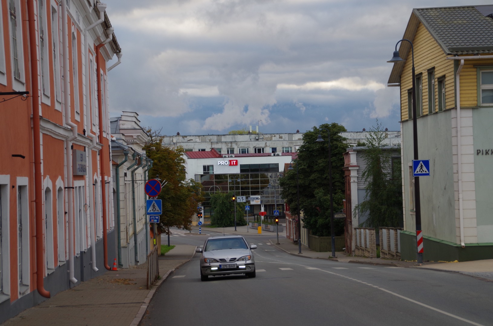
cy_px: 163
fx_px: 1394
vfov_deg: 13.4
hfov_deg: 20.1
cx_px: 246
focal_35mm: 102
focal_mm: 68
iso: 250
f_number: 9
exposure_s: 1/100
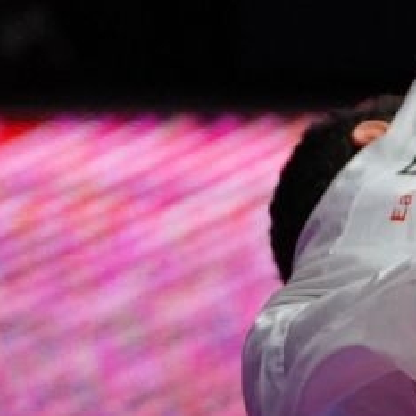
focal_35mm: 1064
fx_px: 14466
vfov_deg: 1.6
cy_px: 54
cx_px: 1448
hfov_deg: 1.6
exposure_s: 1/1000
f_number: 2.8
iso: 3200
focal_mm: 162
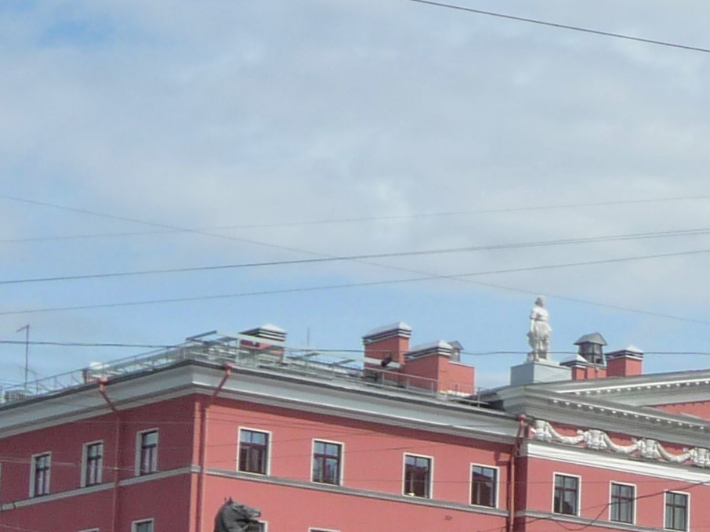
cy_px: 486
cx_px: 1182
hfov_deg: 12.7
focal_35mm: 145
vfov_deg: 10.2
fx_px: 2973
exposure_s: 1/1300
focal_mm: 6.3
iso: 160
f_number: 3.8
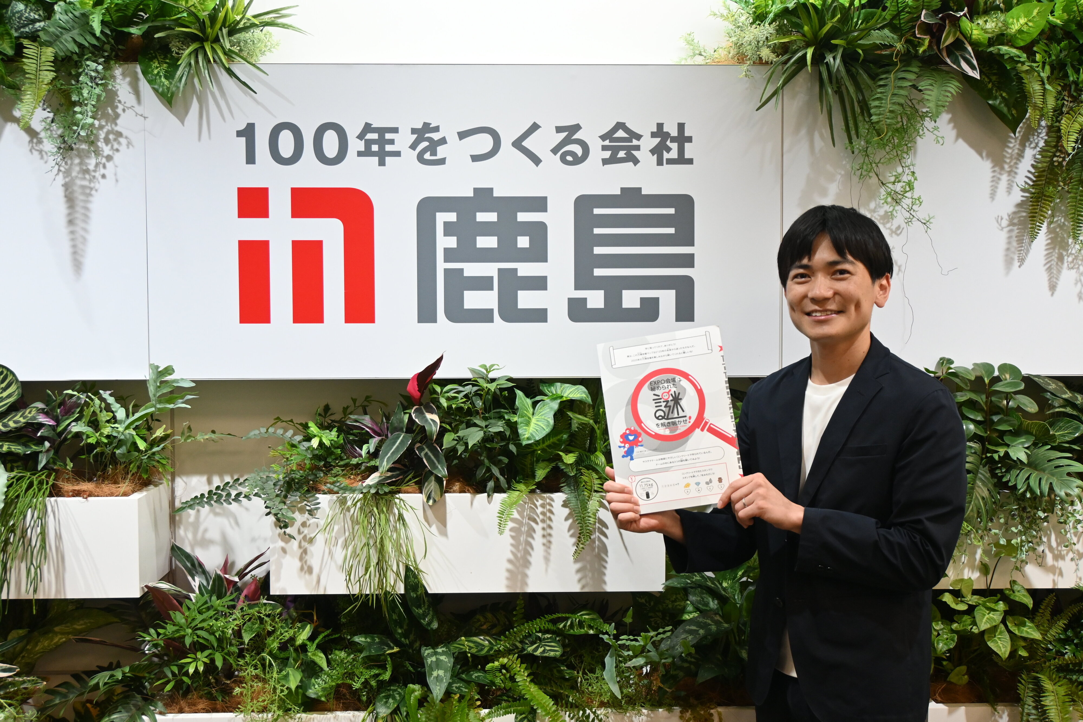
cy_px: 361
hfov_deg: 47.2
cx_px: 542
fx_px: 1241
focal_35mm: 41
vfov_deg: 32.4
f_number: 4.5
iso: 1000
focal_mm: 27.5
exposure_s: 1/125
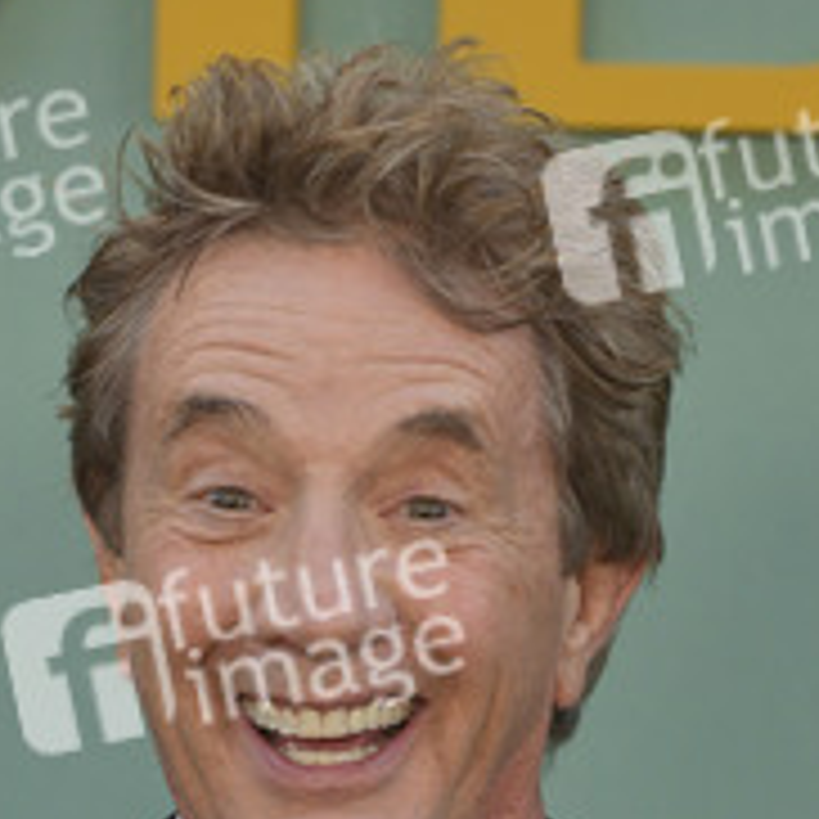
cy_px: 873
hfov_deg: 5.7
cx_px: 367
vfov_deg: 5.7
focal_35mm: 309
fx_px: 8271
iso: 320
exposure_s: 1/250
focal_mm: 165
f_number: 6.3
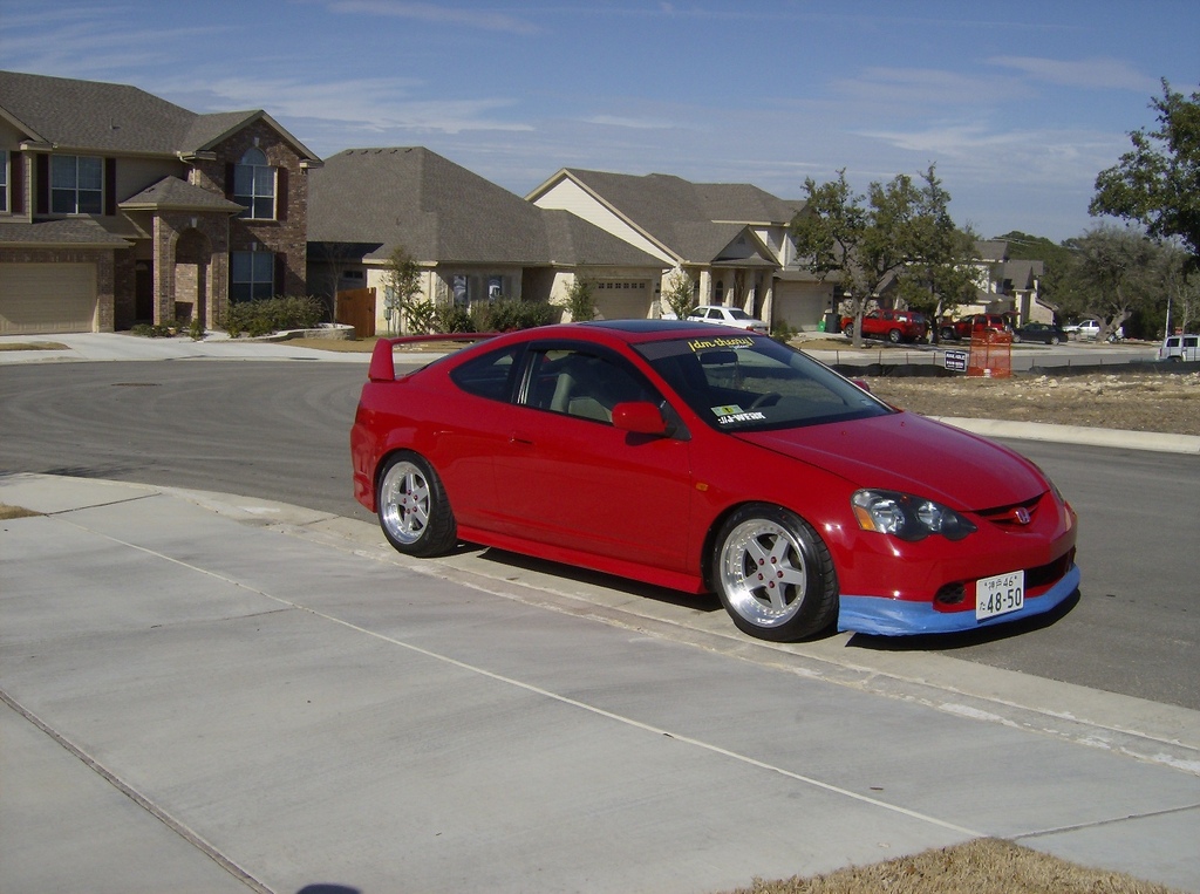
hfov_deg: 51.5
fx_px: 1245
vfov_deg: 39.5
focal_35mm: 36
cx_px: 600
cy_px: 447
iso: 100
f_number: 4.7
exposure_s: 1/1353
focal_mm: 6
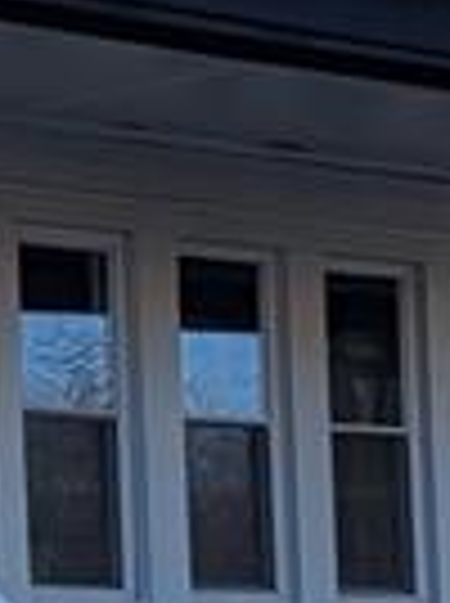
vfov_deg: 10.8
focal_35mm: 183
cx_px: -270
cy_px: 338
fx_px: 3182
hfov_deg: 7.9
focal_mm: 6.9
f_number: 1.68
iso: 20
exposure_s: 1/1603
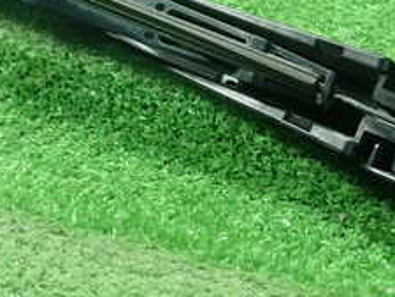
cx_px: 193
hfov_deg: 24.4
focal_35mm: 80
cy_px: 88
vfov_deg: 18.4
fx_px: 913
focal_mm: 5.5
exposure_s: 1/125
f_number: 2.3
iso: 640
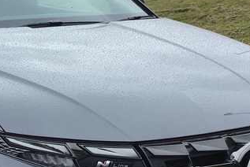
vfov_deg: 13.2
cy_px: 121
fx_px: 723
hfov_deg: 19.3
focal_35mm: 104
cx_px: 35
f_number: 2.4
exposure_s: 1/815
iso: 25
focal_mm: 3.3
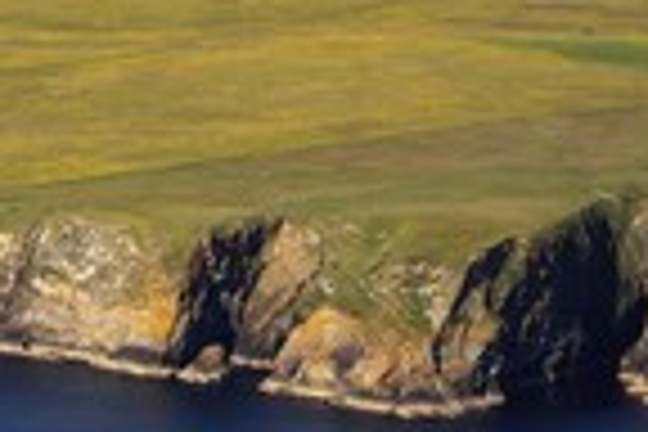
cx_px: -76
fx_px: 8405
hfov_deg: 4.4
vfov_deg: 2.9
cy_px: -153
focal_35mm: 467
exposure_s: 1/800
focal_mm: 160
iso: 400
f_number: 10
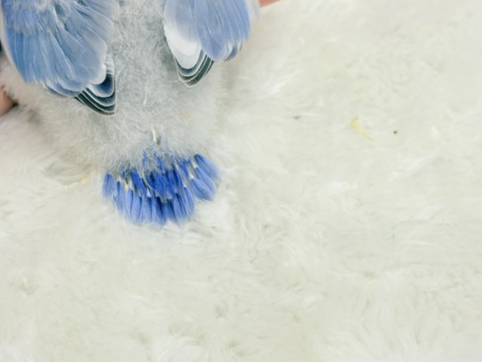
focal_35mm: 68
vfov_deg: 21.6
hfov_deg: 28.6
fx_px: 947
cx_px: 230
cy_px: 200
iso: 32
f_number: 1.6
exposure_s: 1/50
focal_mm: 5.96
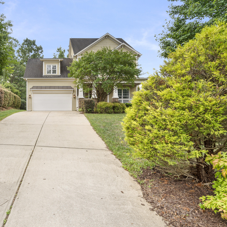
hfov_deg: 67.4
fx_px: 156
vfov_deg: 72.1
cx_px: 56
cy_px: 112
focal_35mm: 21
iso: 160
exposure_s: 1/30
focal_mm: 16
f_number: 10
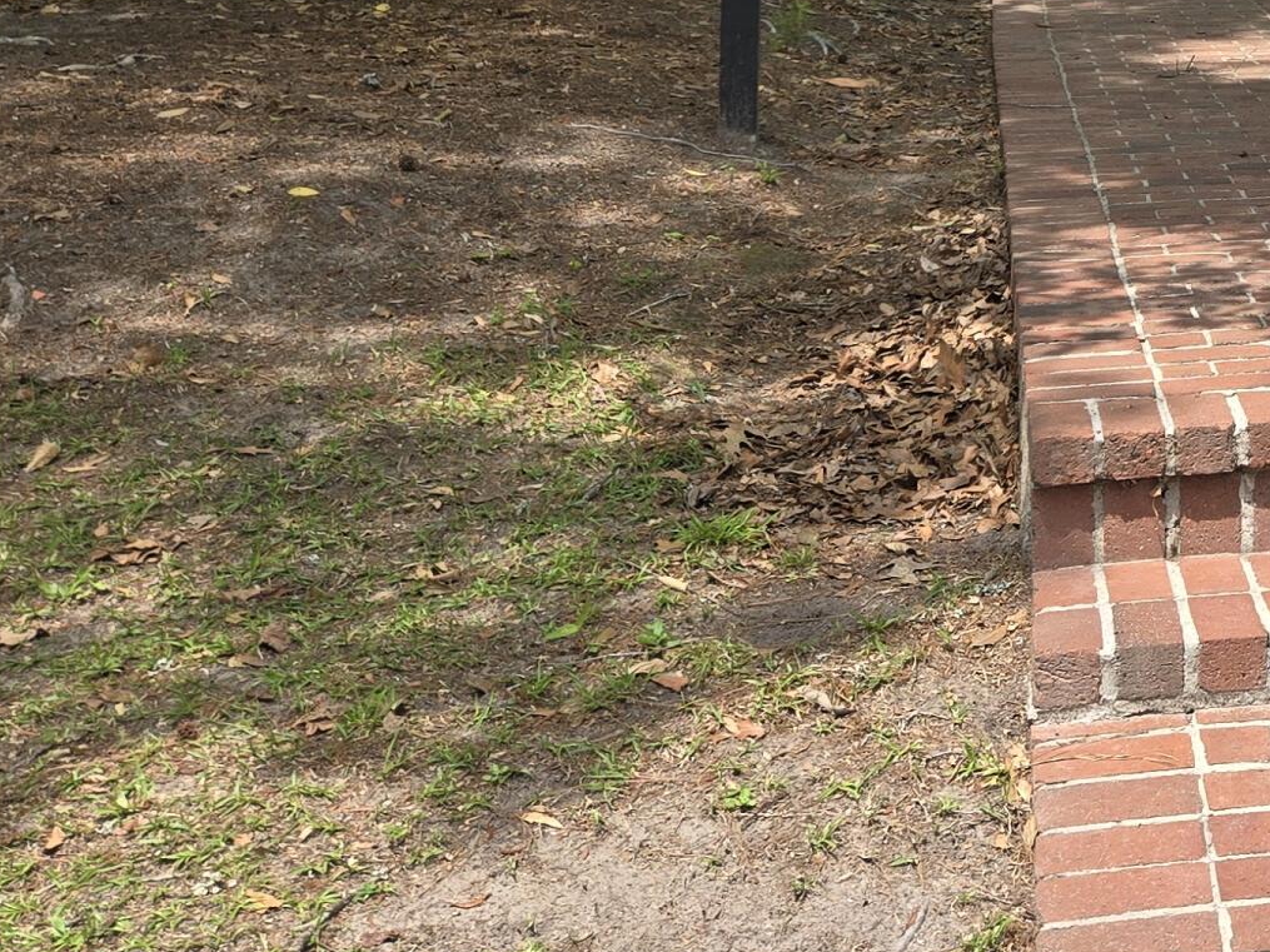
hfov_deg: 25.3
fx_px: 2495
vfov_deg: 19.9
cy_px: -271
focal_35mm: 68
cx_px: 1567
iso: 25
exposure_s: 1/829
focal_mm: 5.4
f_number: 1.8
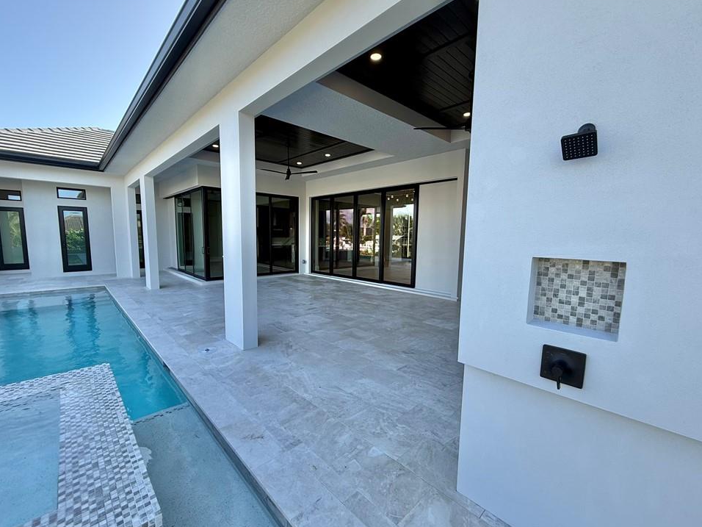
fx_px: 304
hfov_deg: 98.1
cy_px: 270
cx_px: 339
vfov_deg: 81.7
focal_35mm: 15
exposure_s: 1/359
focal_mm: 2.22
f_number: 2.2
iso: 50
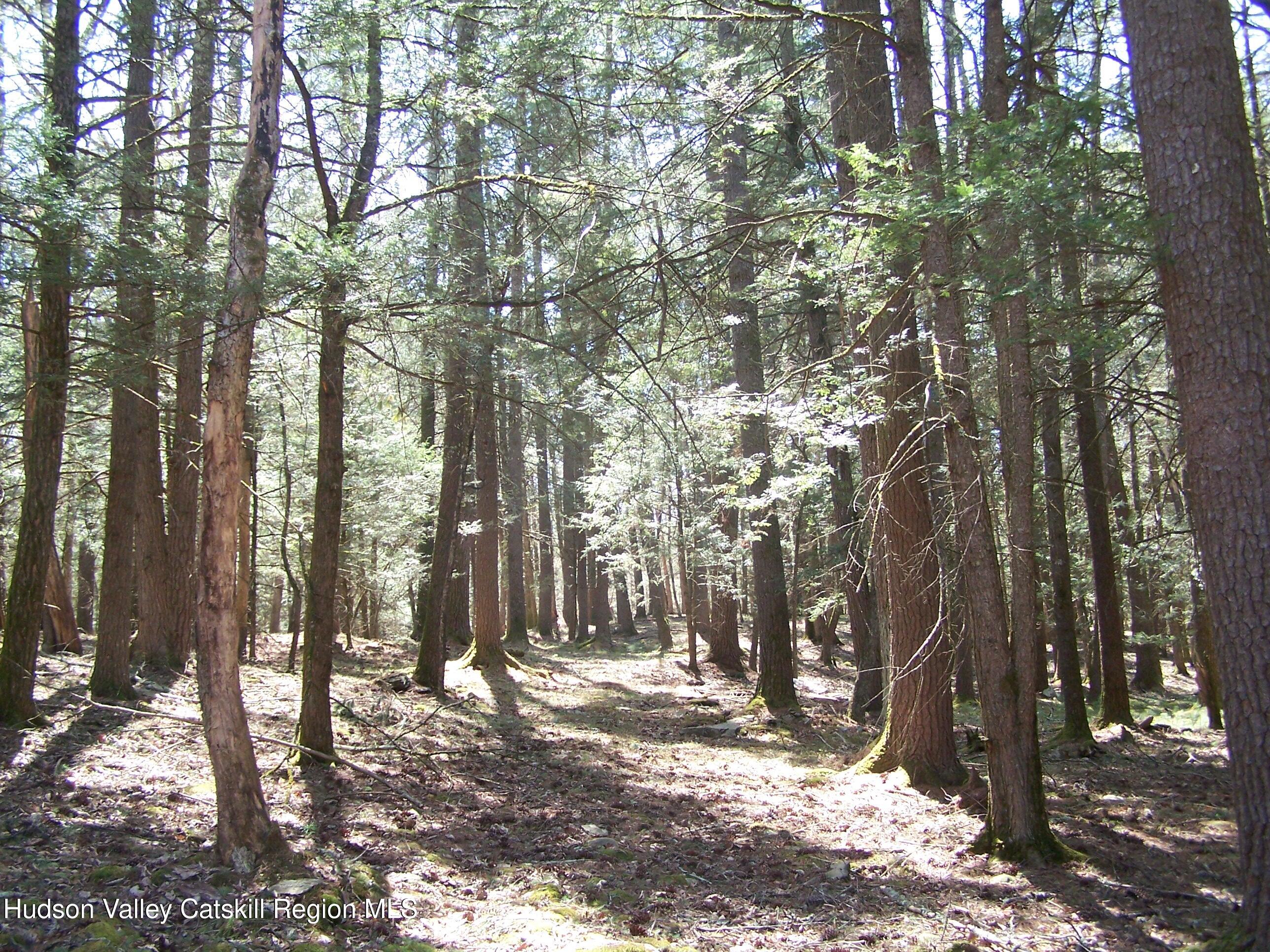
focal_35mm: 38
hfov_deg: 49.0
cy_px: 476
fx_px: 1394
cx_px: 635
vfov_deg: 37.7
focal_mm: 6.3
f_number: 2.8
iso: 140
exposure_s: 1/125
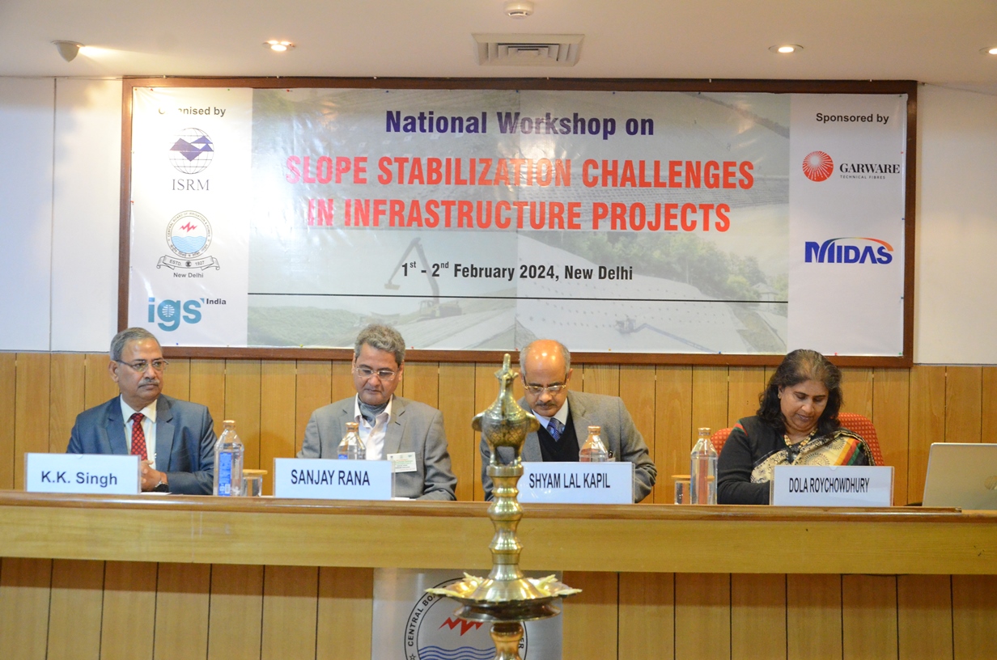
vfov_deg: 29.7
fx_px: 1244
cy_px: 330
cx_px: 498
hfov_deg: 43.7
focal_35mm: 45
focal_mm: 30
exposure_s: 1/60
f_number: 5.6
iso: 4000
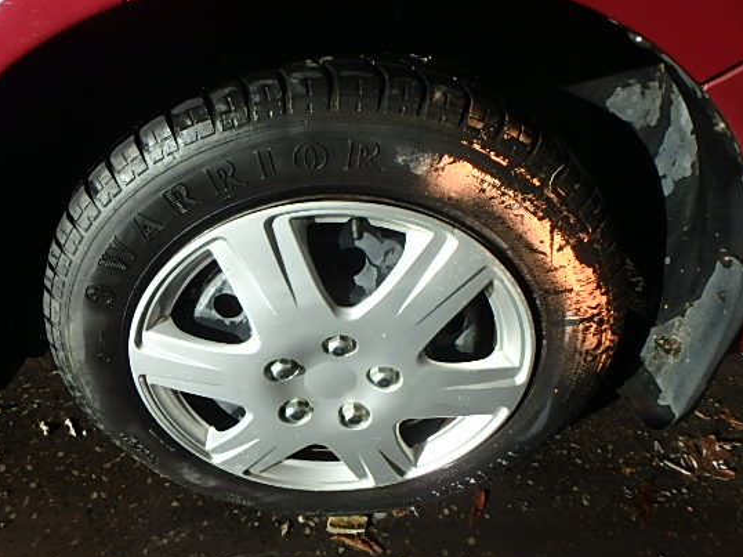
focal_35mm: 25
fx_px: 536
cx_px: 304
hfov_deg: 68.8
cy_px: 286
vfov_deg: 54.8
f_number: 3.5
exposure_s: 1/640
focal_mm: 3.7
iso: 125
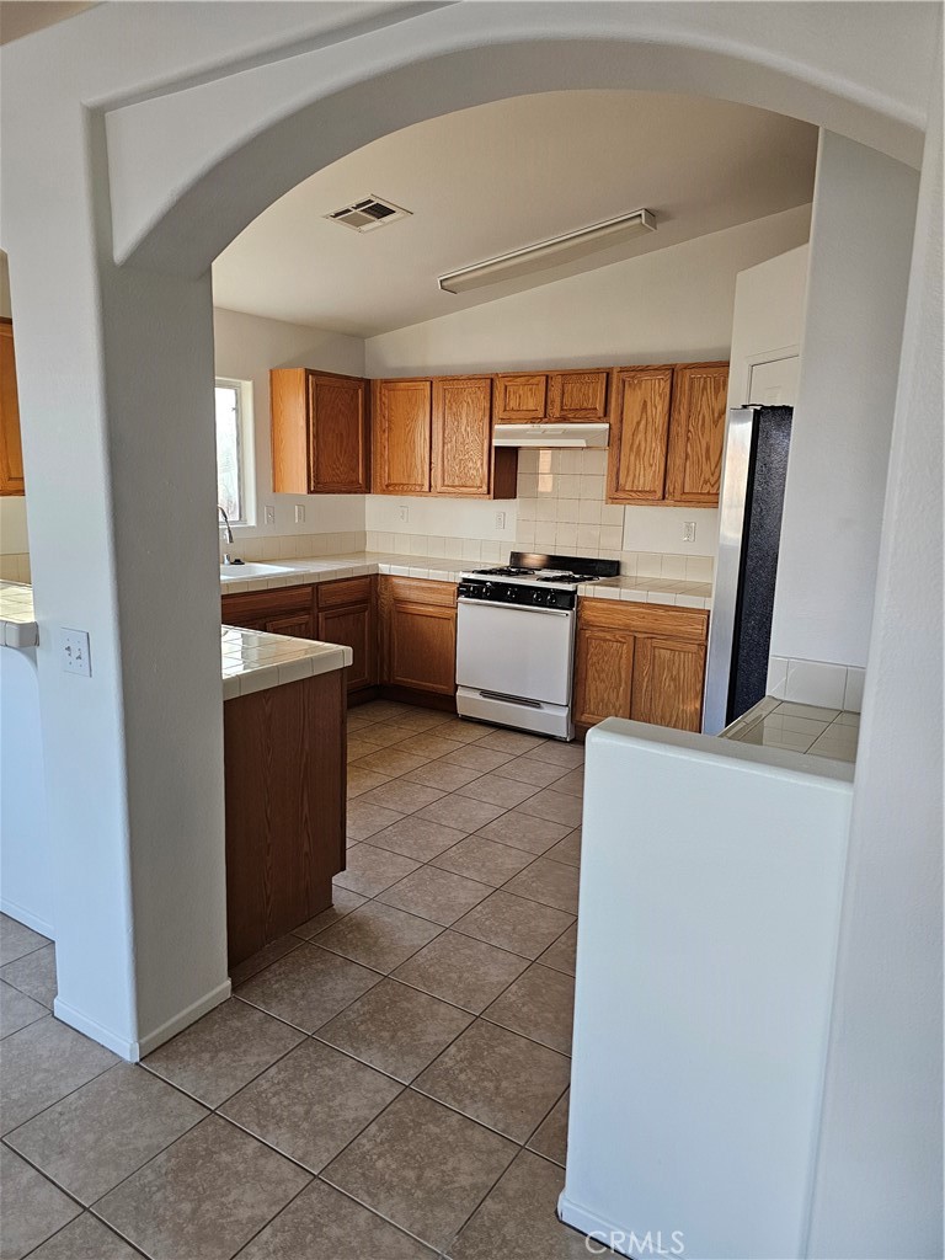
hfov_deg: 58.9
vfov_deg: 73.9
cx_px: 472
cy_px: 630
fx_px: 837
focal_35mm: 23
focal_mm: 6.3
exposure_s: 1/120
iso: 250
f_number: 1.7
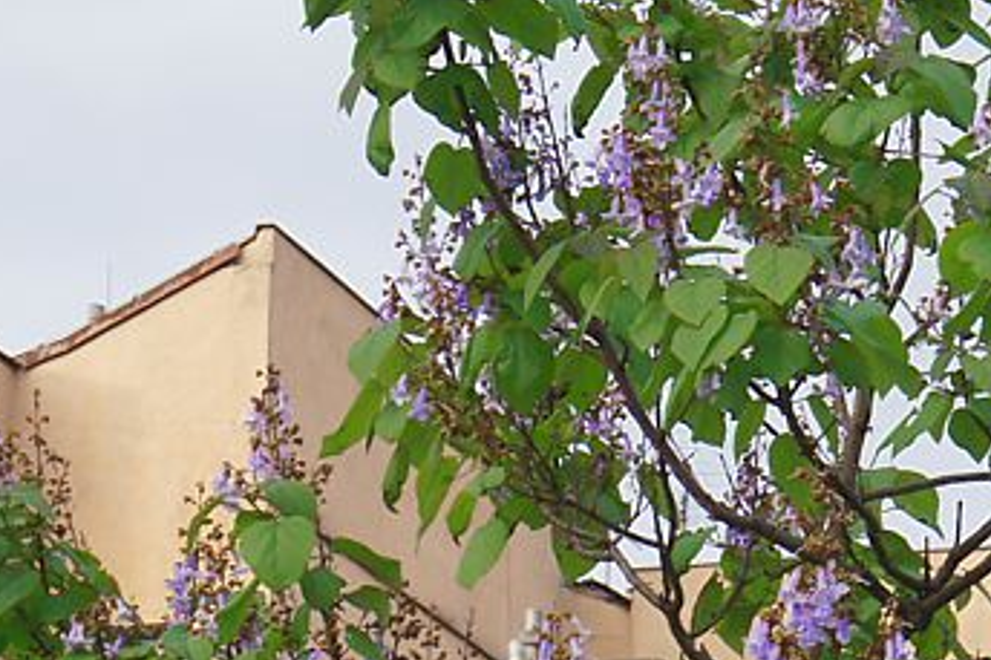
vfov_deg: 6.1
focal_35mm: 223
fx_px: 6135
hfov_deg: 9.2
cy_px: 945
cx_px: 717
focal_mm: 40
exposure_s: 1/125
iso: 200
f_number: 6.3
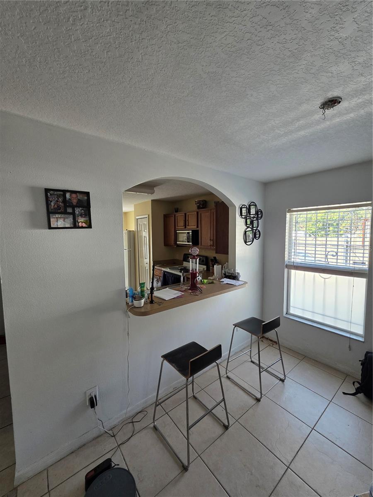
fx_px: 187
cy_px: 248
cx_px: 186
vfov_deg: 106.2
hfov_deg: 89.9
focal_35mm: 13
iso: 200
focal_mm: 2.2
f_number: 1.9
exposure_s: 1/120
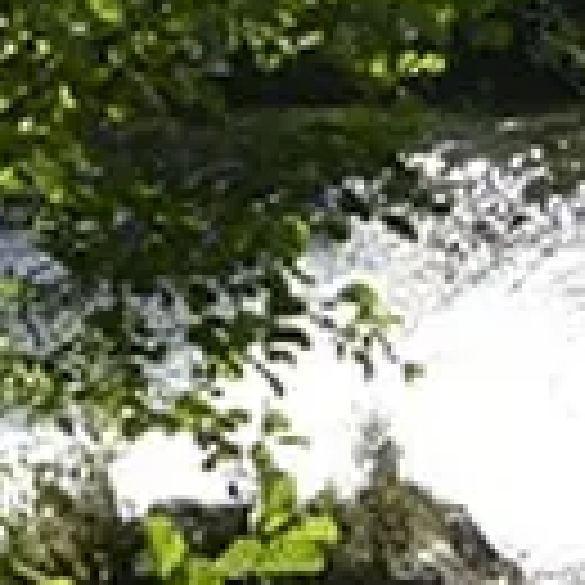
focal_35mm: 299
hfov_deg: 5.9
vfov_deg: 5.9
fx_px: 5717
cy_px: 218
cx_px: 189
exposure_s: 1/640
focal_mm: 14.4
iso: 160
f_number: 4.5
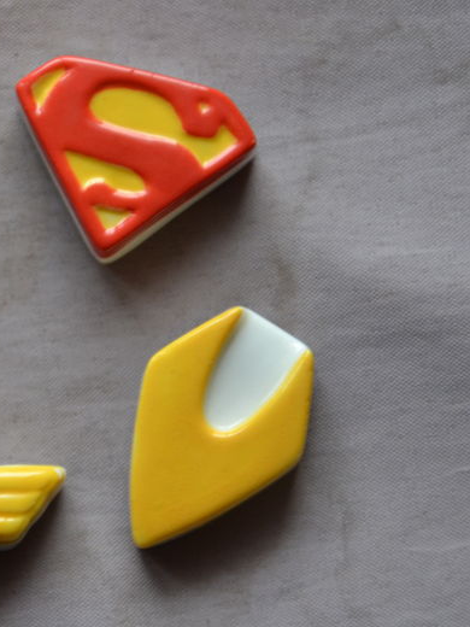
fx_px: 3764
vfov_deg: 9.5
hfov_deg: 7.1
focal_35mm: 208
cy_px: 286
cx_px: -45
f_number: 5.3
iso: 560
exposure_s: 1/60
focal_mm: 75
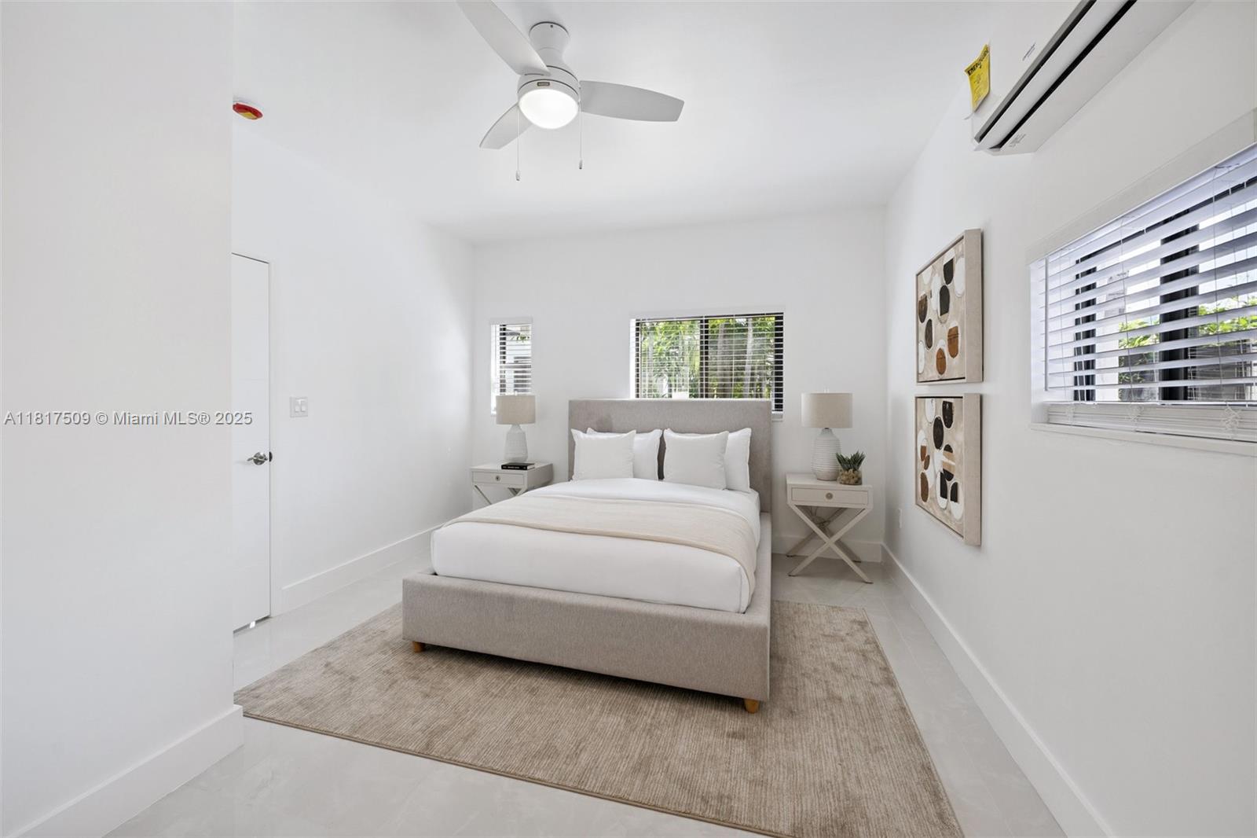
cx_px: 628
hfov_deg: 104.3
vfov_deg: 81.2
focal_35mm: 14
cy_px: 419
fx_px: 489
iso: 250
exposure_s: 1/60
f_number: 7.1
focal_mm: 14
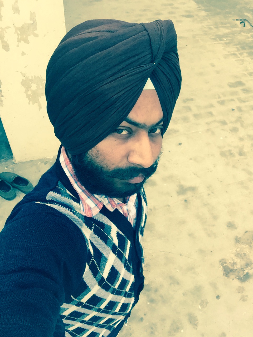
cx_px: 126
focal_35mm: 31
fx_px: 302
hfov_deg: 45.4
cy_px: 168
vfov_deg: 58.4
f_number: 2.2
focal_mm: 2.65
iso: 32
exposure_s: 1/380
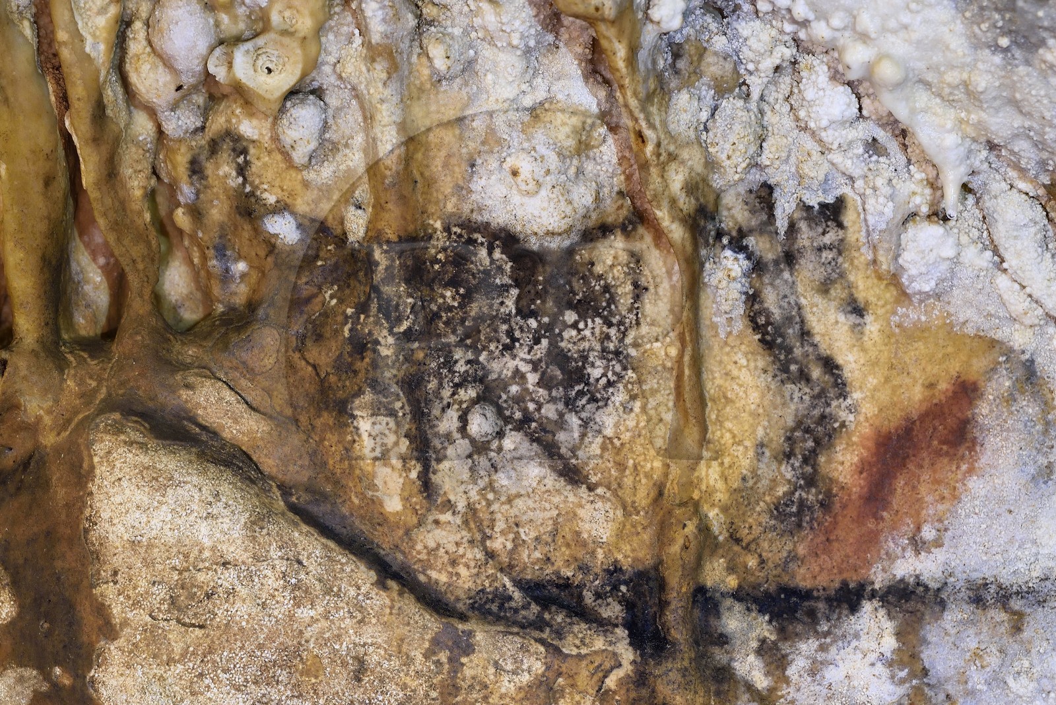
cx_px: 528
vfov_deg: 6.9
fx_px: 5867
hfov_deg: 10.3
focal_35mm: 200
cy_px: 352
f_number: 5
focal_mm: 200
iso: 1600
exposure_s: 1/10
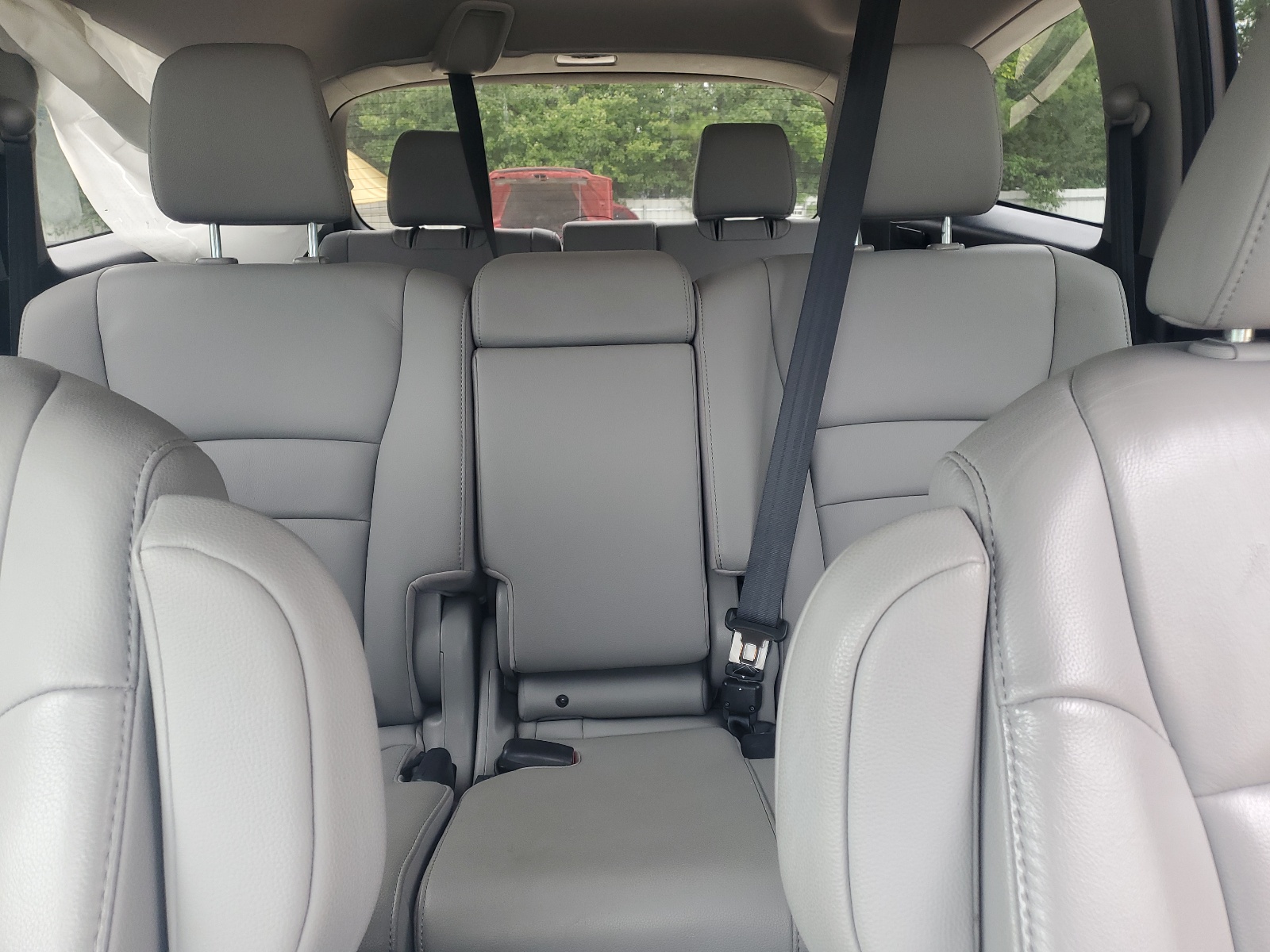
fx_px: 954
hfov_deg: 67.3
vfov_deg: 53.1
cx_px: 635
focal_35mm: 26
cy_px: 476
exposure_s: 1/120
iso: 57
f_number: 1.5
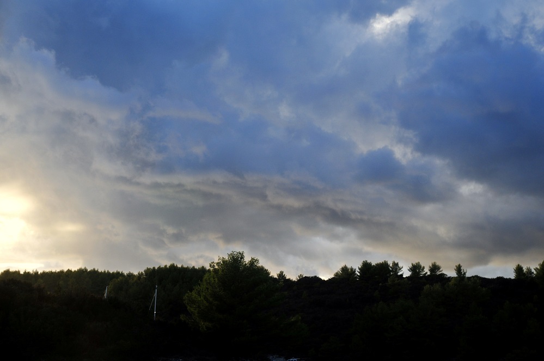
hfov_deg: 35.1
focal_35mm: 57
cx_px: 272
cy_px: 180
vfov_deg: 23.7
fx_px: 860
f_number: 6.3
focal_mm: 38
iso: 250
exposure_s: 1/500
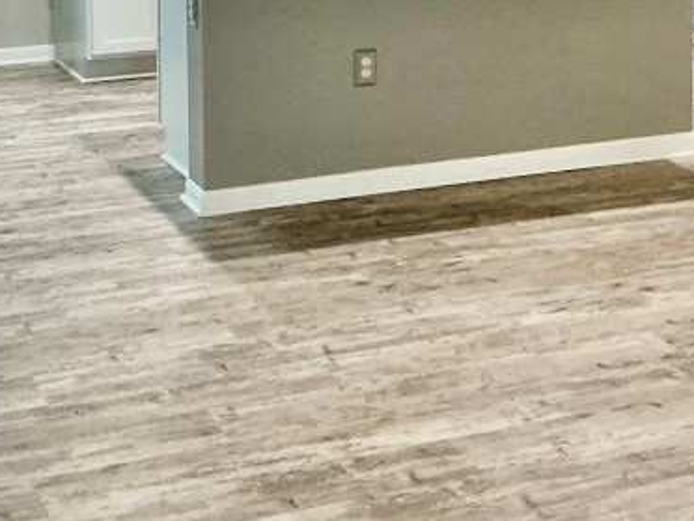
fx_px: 1544
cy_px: -120
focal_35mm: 77
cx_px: 302
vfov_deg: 18.1
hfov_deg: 25.3
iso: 160
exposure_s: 1/60
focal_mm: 3
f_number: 1.8
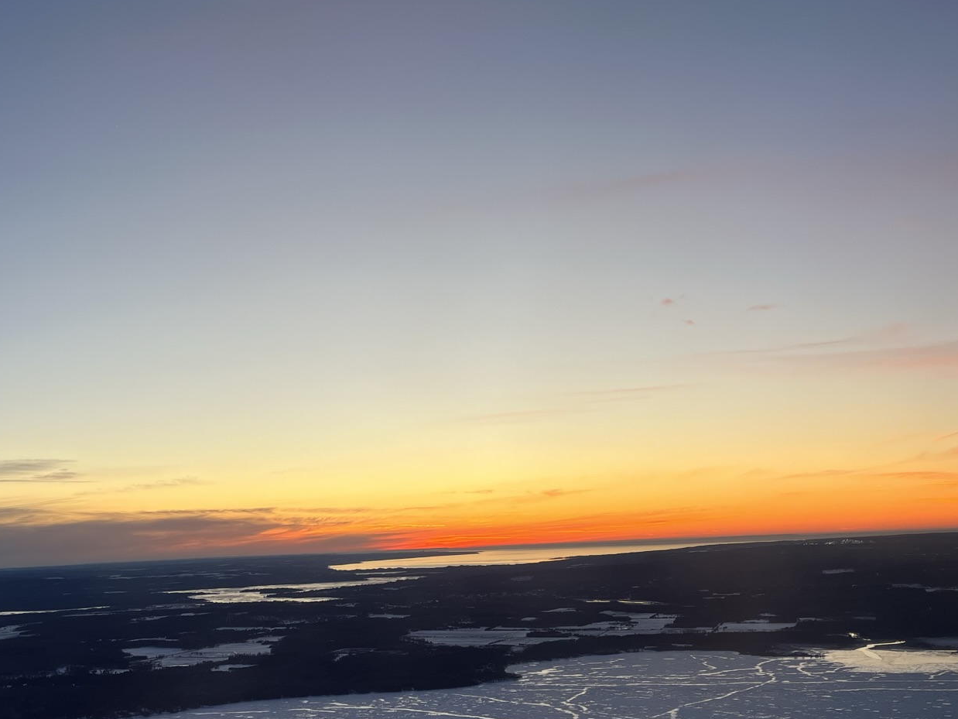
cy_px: 491
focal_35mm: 43
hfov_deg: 43.6
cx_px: 375
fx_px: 1190
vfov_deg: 33.3
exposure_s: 1/139
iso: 32
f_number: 1.6
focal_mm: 5.1
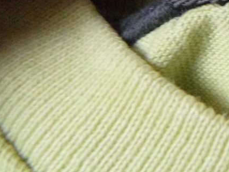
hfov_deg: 22.9
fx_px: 496
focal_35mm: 75
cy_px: -47
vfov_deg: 18.4
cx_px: 304
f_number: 2.9
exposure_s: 1/30
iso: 400
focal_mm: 4.1
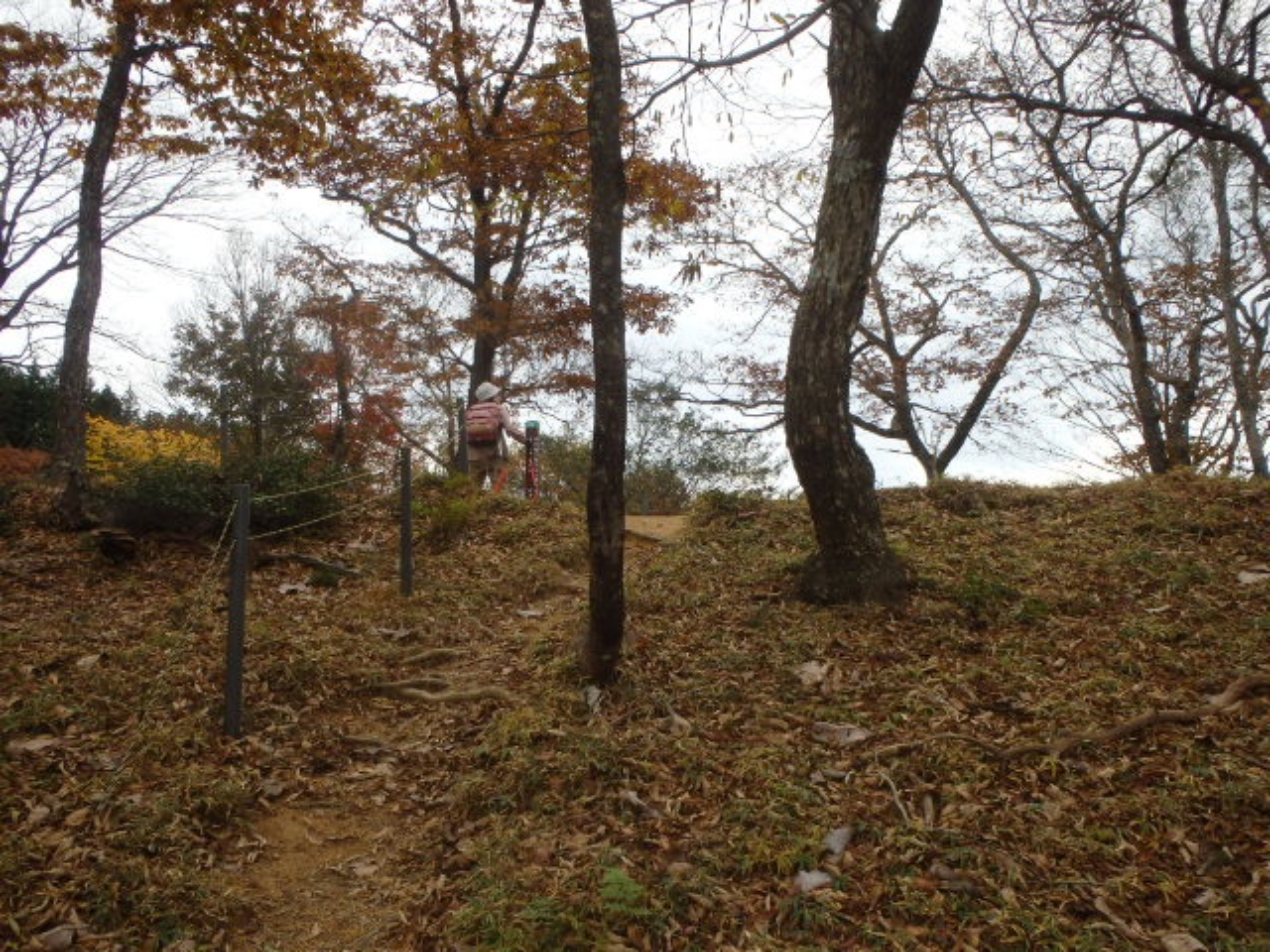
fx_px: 1027
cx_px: 635
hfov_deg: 63.4
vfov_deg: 49.7
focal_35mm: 28
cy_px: 476
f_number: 3.9
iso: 125
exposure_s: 1/100
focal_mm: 5
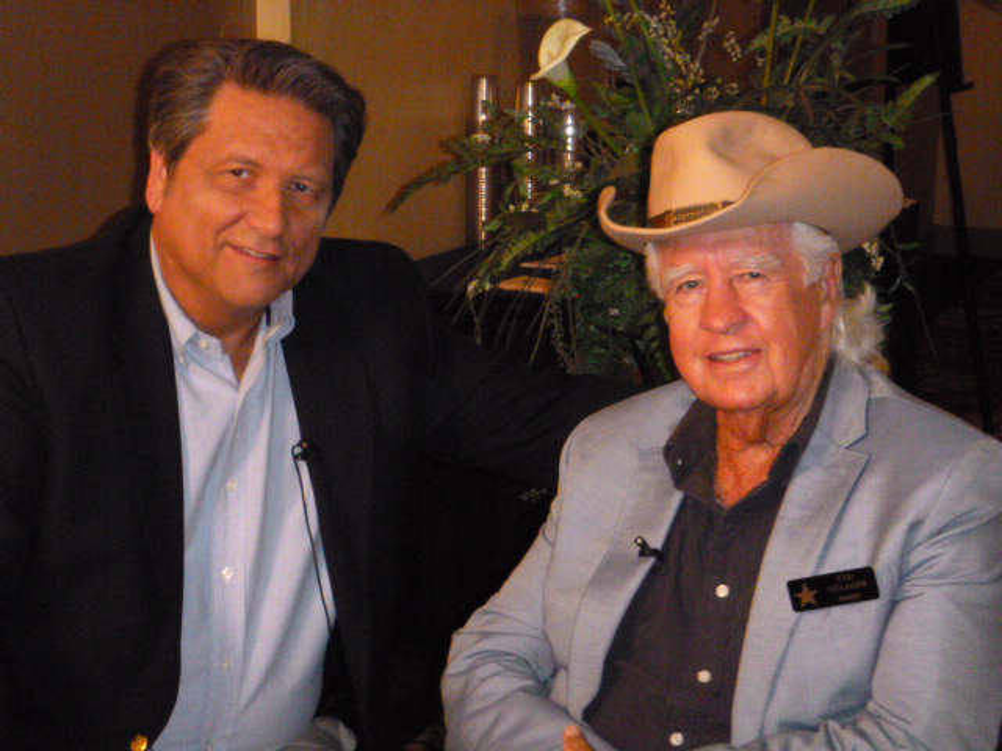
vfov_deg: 17.4
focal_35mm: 85
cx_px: 501
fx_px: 2460
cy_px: 376
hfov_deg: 23.0
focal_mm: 15.3
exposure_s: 1/60
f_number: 5.7
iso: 1000
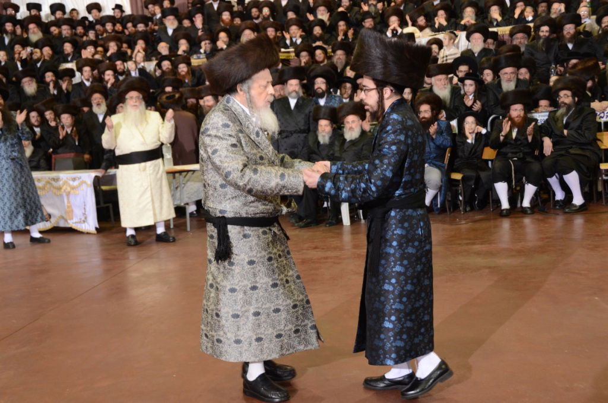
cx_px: 304
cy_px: 202
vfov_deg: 27.9
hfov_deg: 41.2
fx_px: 809
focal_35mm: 48
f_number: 5.6
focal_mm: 32
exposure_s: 1/80
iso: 1000
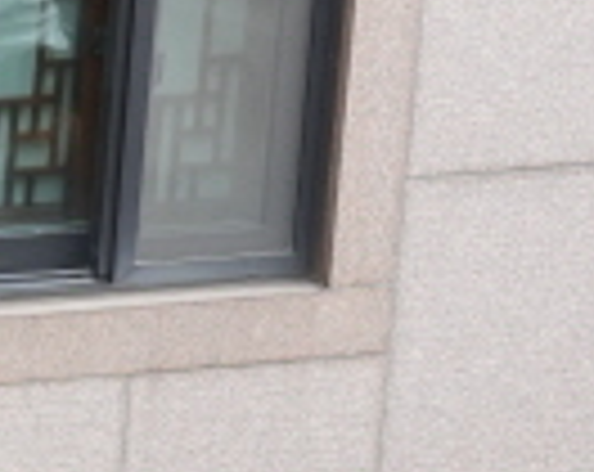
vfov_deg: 2.5
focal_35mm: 599
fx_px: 10507
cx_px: -1048
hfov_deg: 3.2
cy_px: 1403
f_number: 2.8
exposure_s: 1/320
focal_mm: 70
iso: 500
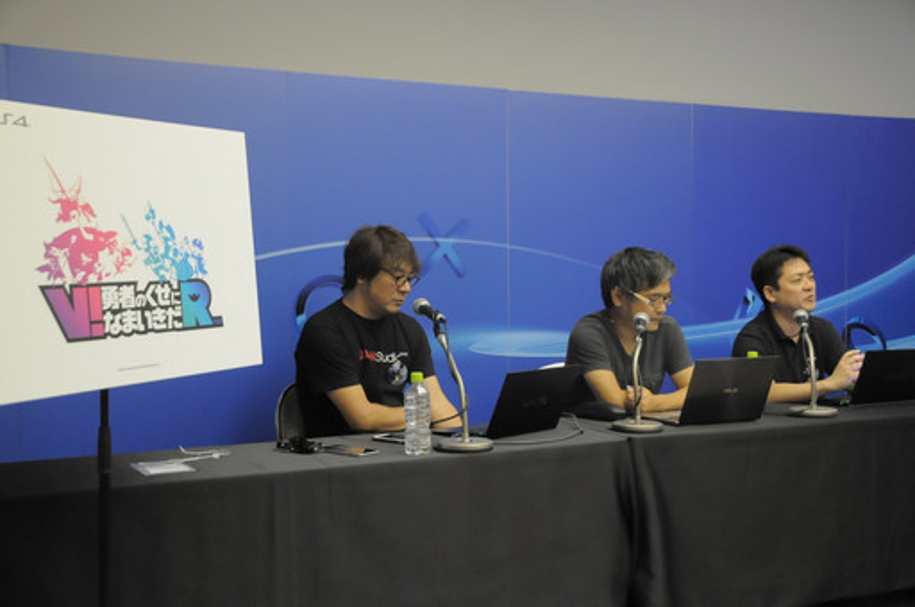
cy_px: 304
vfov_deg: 31.8
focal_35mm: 42
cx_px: 458
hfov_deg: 46.5
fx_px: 1066
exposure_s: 1/60
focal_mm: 28
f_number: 4
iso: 1600
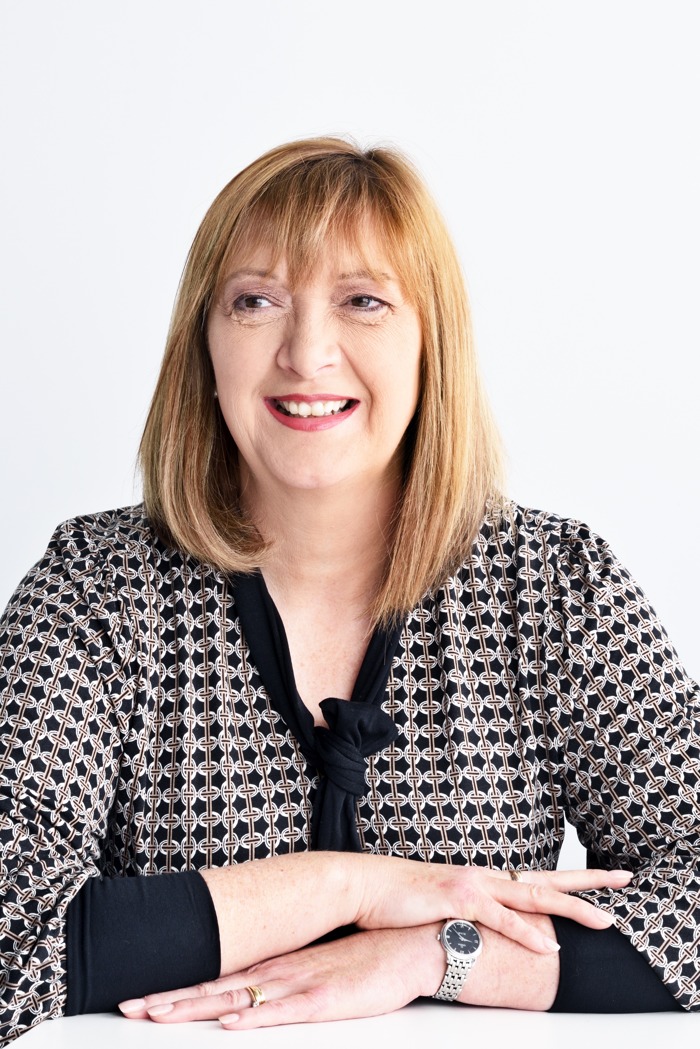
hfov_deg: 13.2
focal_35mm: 104
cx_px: 303
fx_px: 3030
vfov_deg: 19.6
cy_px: 385
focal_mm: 68
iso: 100
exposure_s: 1/200
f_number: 10
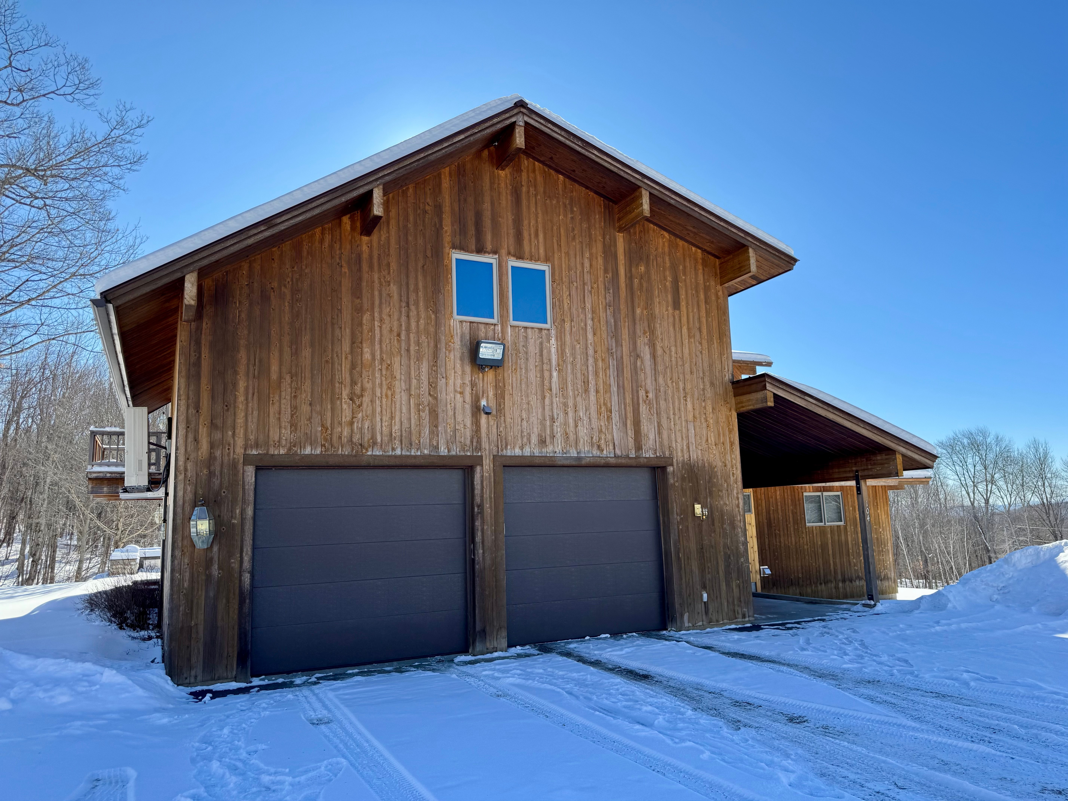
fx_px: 740
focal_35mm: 24
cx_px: 534
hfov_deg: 71.6
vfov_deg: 56.8
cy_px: 400
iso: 80
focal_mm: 6.76
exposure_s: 1/3247
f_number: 1.78
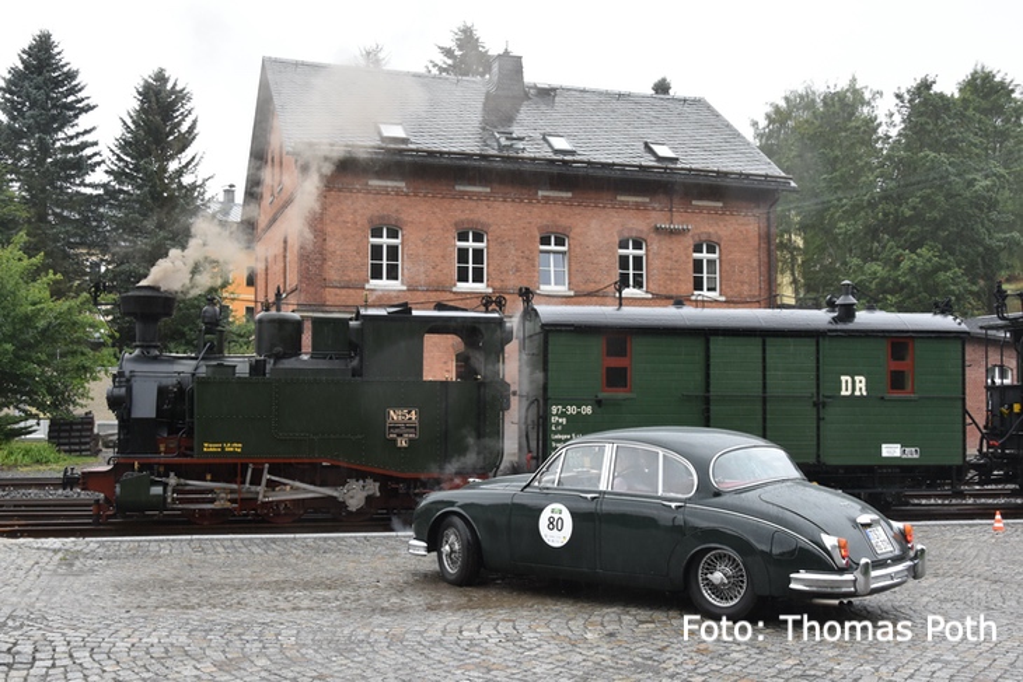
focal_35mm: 39
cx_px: 512
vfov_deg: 34.2
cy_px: 341
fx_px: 1108
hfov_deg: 49.5
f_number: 7.1
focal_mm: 26
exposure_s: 1/160
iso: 640
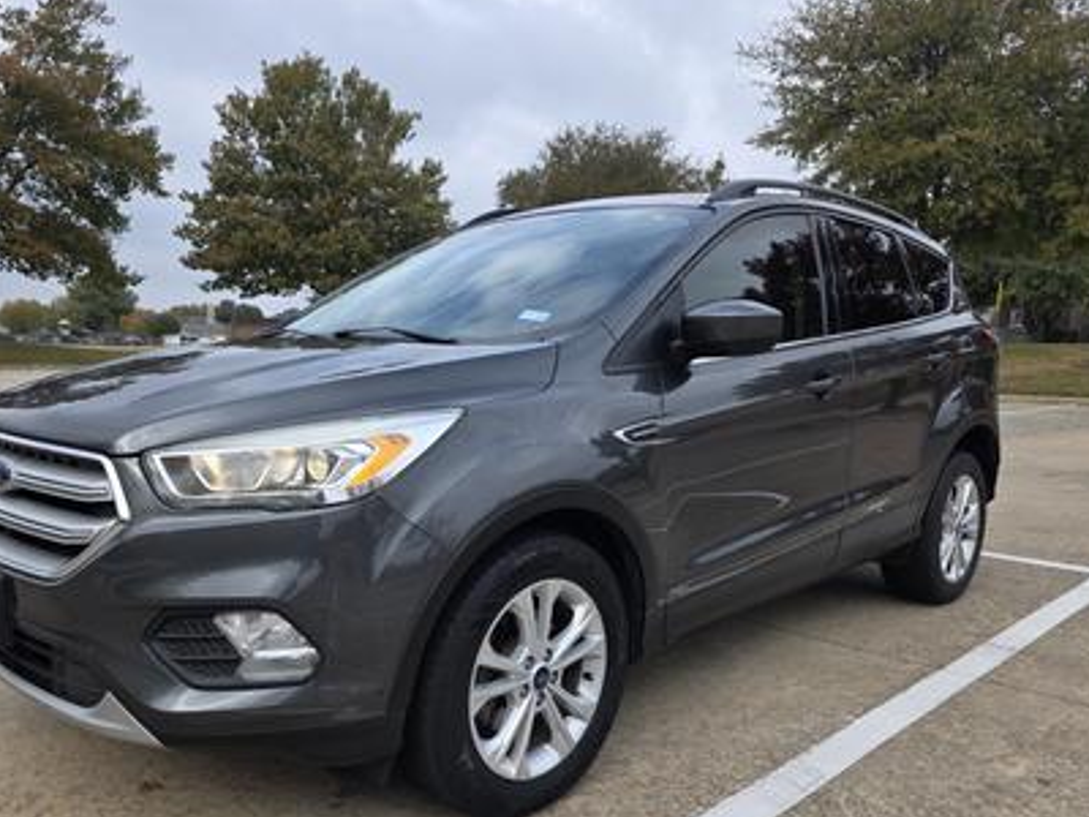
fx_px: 912
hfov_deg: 61.6
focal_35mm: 29
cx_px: 504
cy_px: 482
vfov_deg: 48.0
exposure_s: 1/2240
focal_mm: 6.3
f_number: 1.7
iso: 80
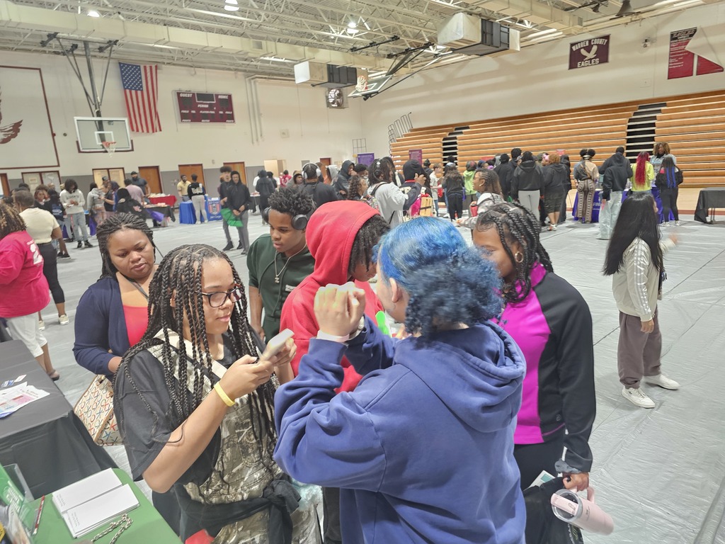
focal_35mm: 23
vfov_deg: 58.9
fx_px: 482
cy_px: 272
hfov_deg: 73.9
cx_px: 362
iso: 640
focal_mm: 6.3
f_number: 1.7
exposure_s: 1/60
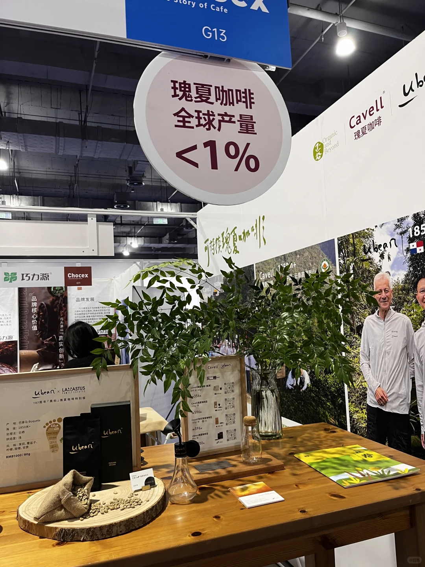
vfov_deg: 67.3
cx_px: 212
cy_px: 284
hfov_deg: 53.1
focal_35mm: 26
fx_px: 426
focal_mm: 5.1
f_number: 1.6
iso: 100
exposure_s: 1/50
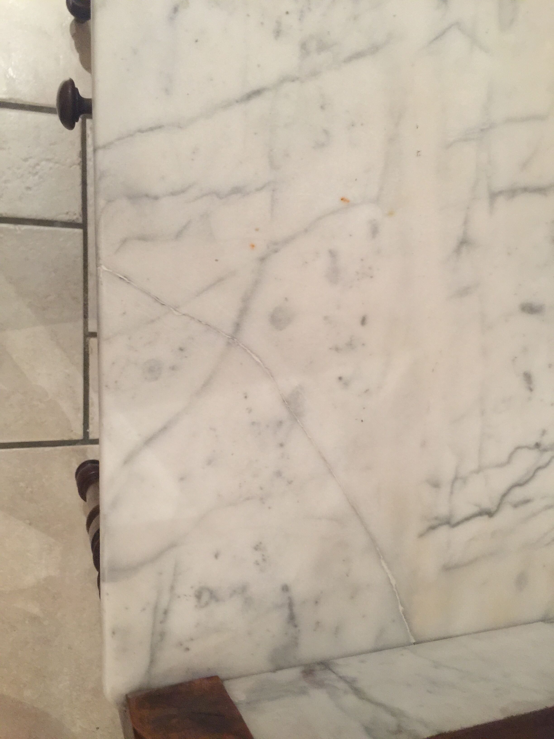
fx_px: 619
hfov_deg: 48.2
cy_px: 370
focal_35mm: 29
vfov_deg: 61.7
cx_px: 277
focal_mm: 4.15
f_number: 2.2
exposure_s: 1/10
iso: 125
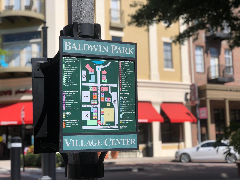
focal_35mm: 57
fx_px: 395
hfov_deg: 33.8
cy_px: 90
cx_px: 120
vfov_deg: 25.7
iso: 20
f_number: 2.8
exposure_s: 1/1245
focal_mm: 6.6
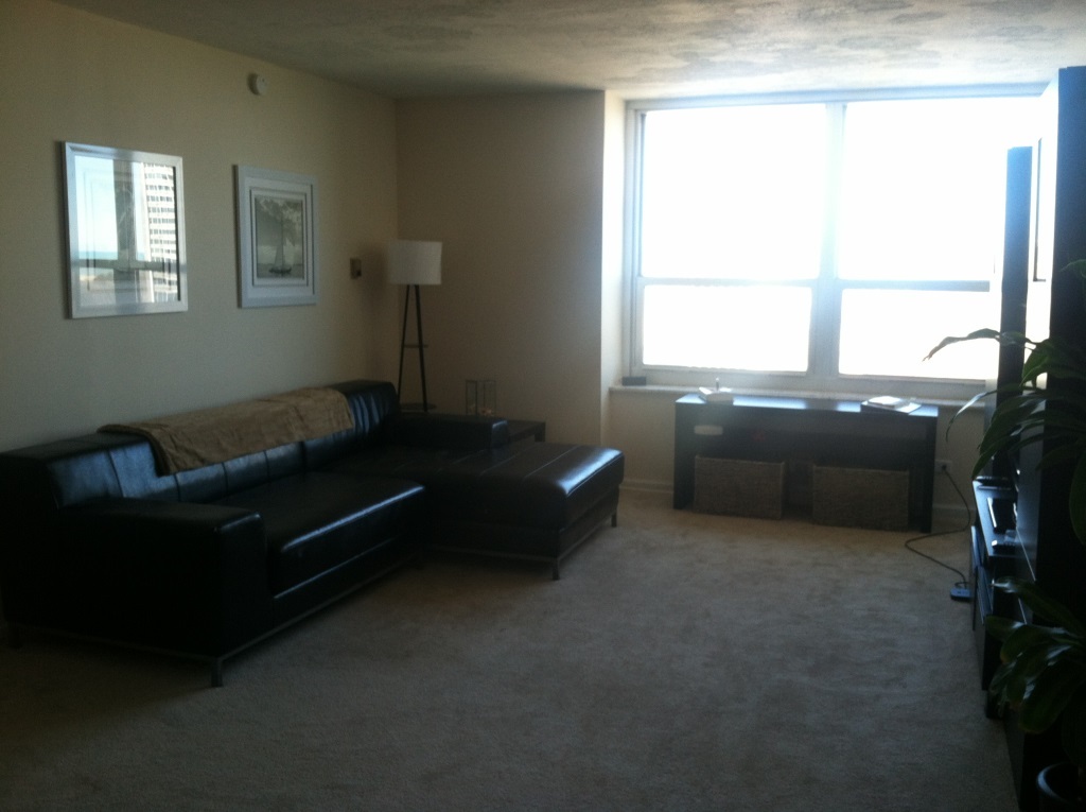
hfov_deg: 52.7
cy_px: 406
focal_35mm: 35
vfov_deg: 40.6
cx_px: 543
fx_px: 1097
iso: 100
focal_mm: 3.85
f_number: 2.8
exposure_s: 1/40
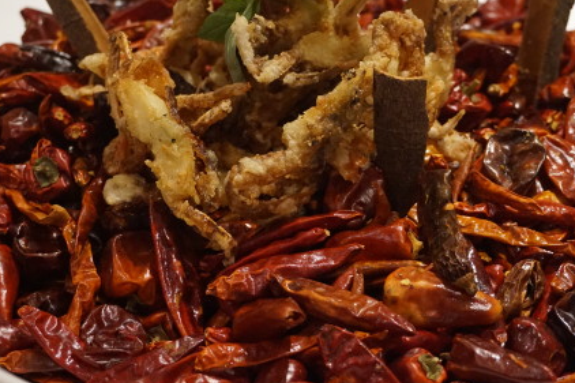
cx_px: 328
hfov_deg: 25.0
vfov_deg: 16.8
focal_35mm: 81
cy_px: 138
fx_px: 1293
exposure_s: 1/60
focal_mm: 38
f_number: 5.6
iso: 3200
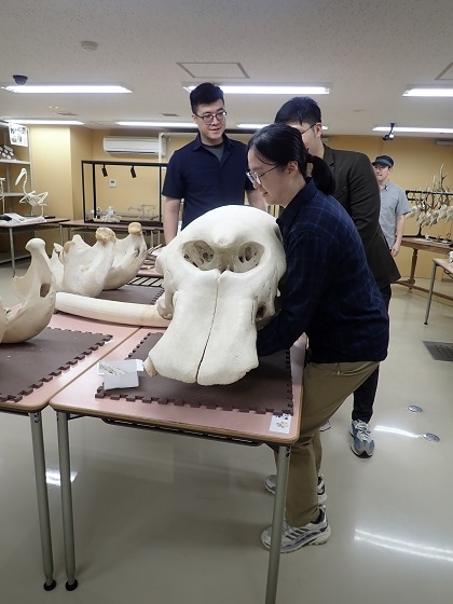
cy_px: 302
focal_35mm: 25
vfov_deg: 69.4
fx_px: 436
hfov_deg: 54.9
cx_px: 226
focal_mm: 4.5
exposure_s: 1/80
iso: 100
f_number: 2
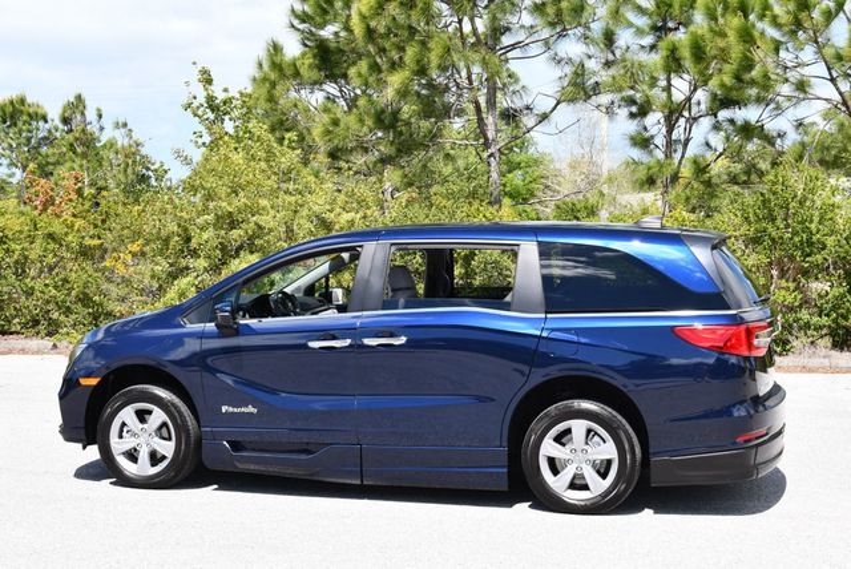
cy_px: 284
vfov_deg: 23.4
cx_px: 426
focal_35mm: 58
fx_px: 1372
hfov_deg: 34.5
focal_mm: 29
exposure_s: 1/250
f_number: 8
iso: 180
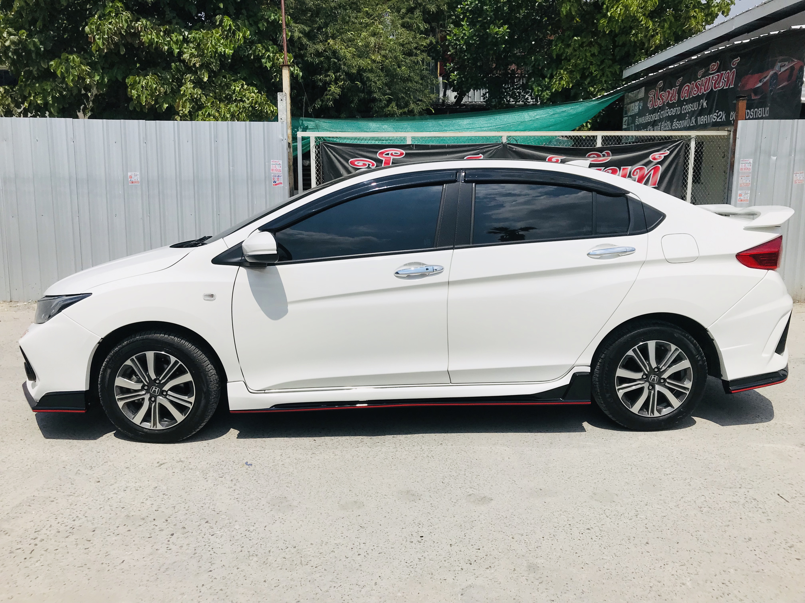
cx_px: 402
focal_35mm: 28
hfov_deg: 63.4
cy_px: 302
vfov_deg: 49.7
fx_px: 651
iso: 20
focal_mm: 3.99
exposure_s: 1/7407
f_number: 1.8
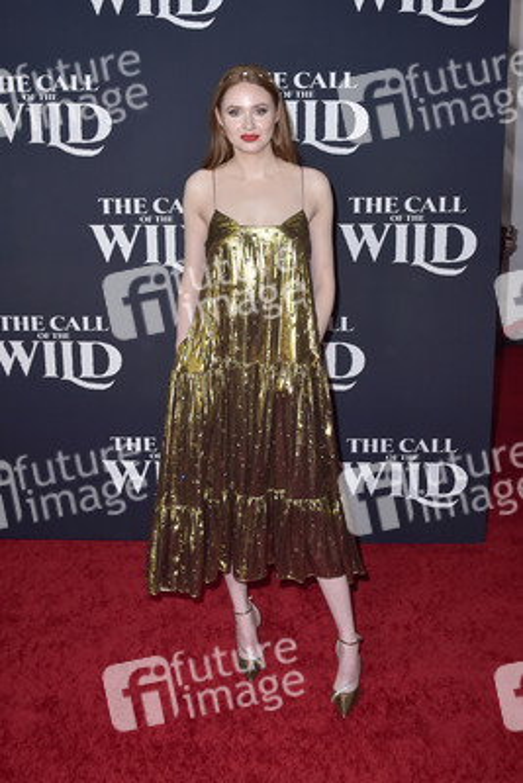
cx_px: 262
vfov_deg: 58.7
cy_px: 392
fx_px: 697
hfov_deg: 41.1
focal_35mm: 32
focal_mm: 32
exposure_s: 1/250
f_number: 7.1
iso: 320
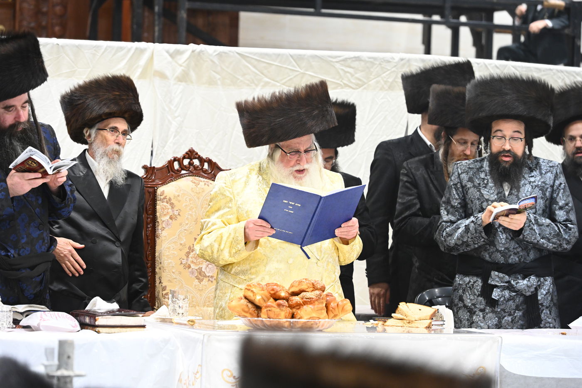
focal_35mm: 165
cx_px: 291
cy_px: 194
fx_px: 2667
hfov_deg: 12.5
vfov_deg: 8.3
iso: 2500
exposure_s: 1/100
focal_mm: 165
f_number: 6.3
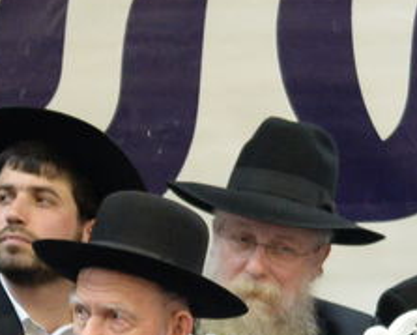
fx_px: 8725
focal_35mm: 706
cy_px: 443
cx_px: 503
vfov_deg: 2.2
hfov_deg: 2.7
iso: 2500
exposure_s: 1/60
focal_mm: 120
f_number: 4
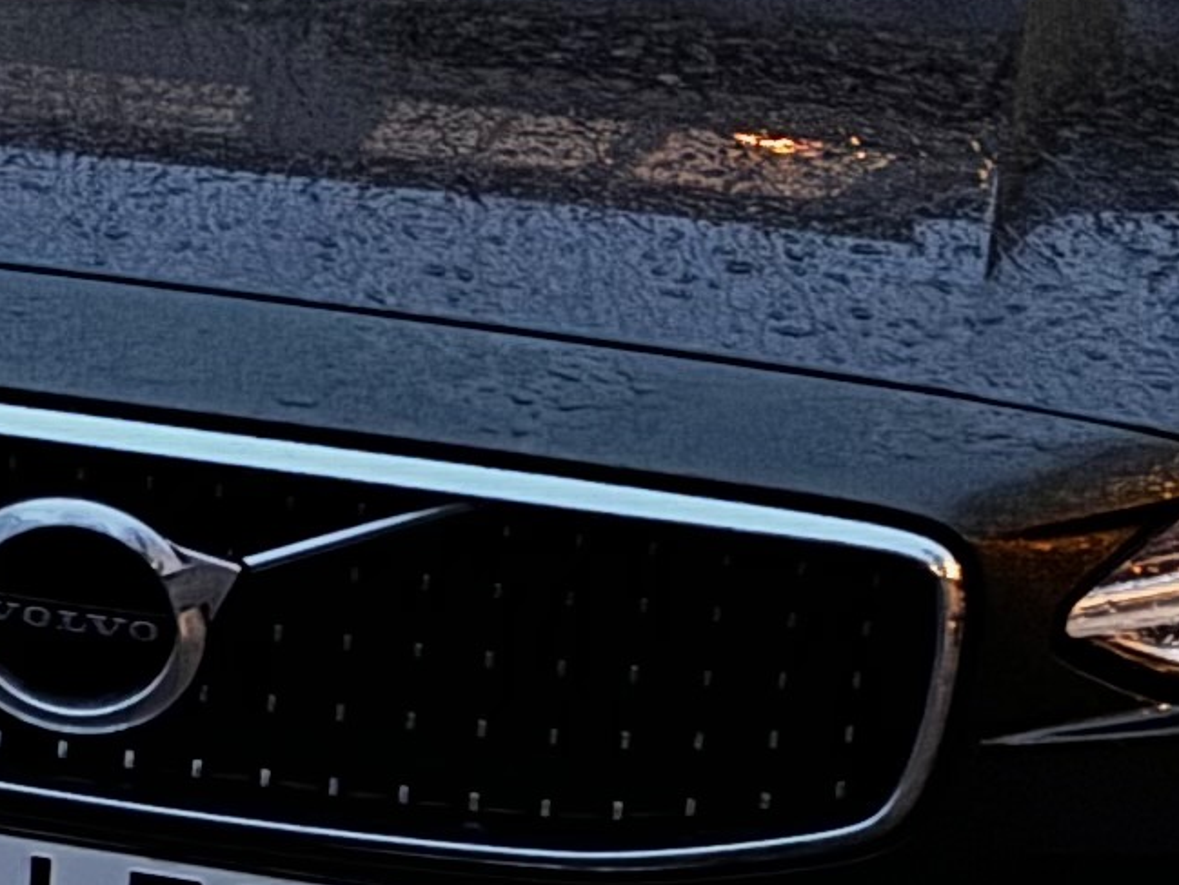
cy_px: -507
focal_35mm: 149
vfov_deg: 9.6
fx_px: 5076
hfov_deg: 10.3
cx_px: -2171
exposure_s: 1/20
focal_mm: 6.86
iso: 1600
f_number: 1.78
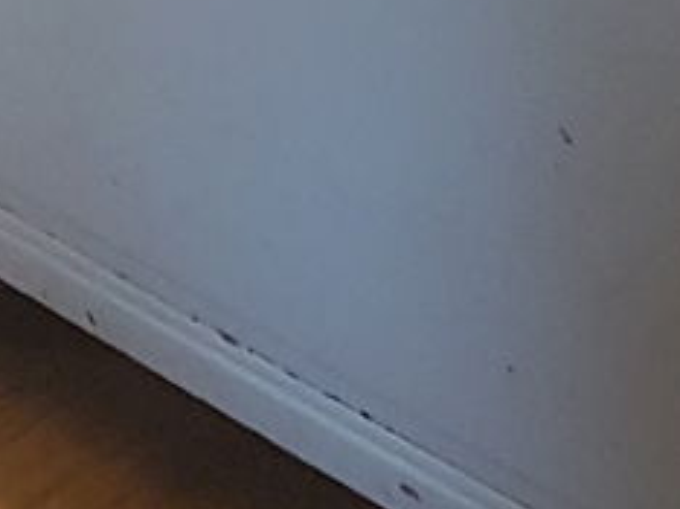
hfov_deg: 10.9
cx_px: -116
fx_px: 3493
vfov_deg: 7.6
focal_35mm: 178
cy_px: -861
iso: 200
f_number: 1.7
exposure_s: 1/11
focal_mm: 4.2
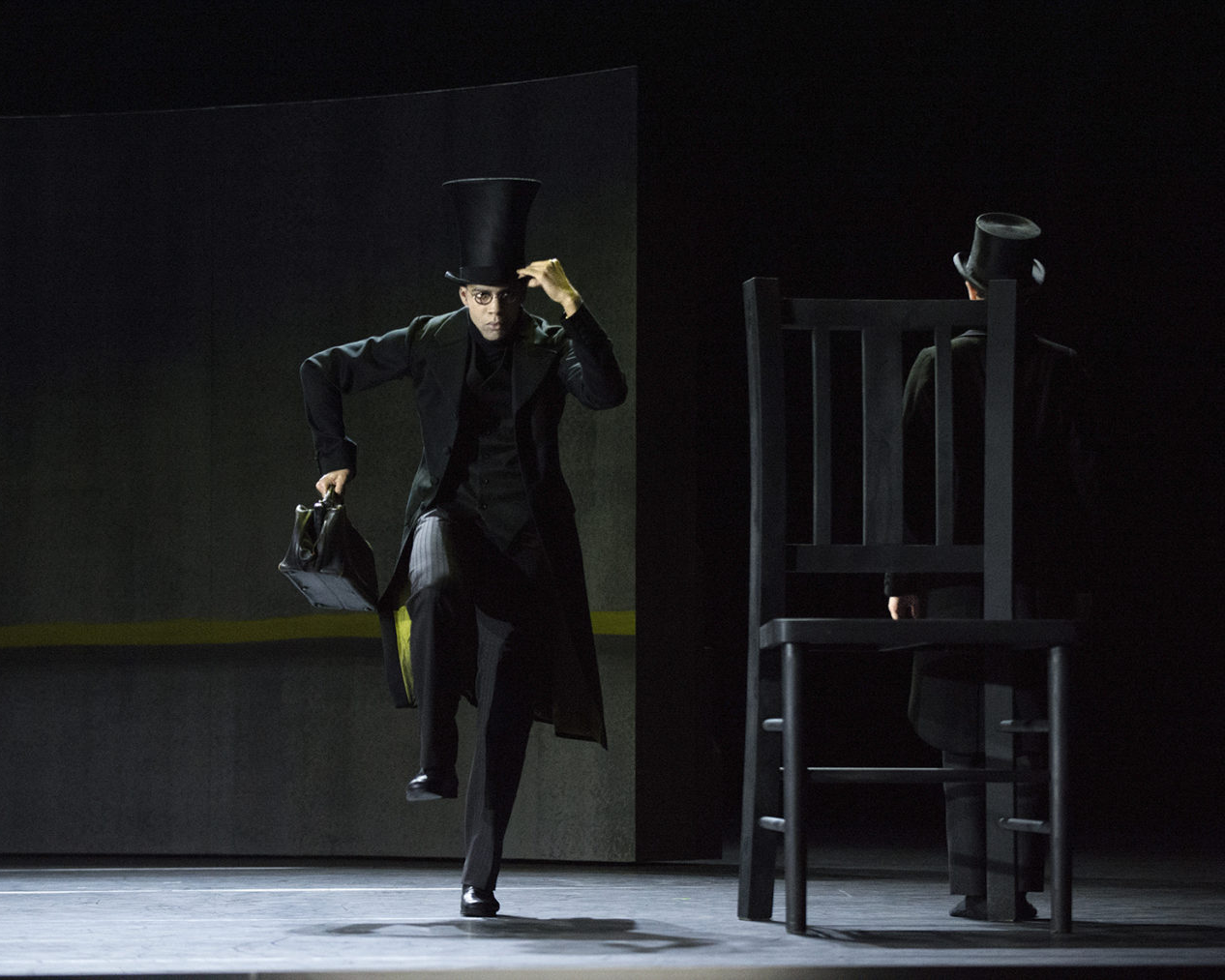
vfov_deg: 11.7
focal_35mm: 132
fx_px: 4786
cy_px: 487
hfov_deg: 14.6
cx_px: 521
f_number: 2.8
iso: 12800
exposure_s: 1/250
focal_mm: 116
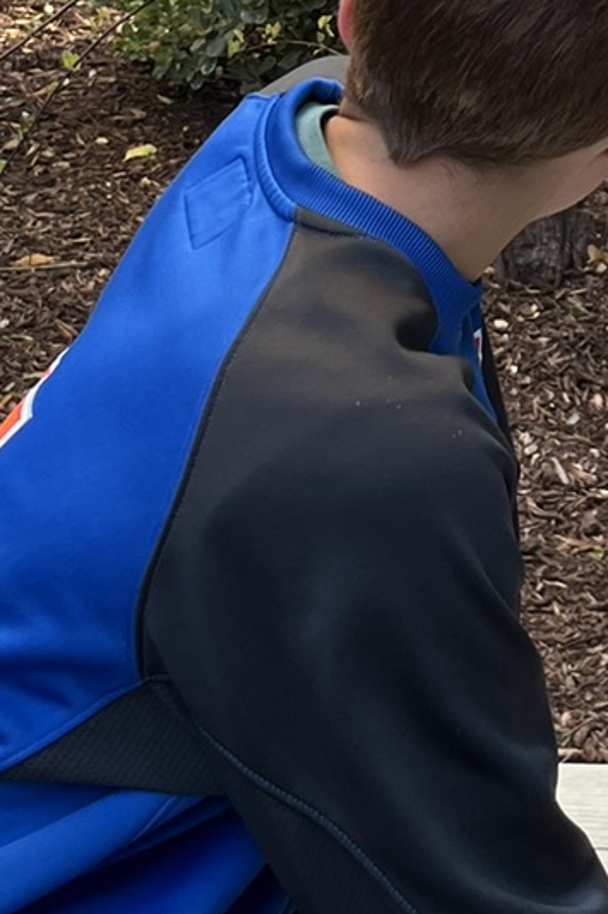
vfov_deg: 19.2
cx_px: 490
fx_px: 2636
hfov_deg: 13.1
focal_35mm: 104
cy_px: 53
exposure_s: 1/207
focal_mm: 5.1
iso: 40
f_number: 1.6
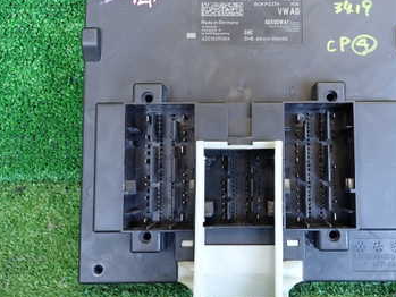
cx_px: 260
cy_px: 124
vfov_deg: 33.5
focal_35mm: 43
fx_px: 492
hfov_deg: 43.3
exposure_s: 1/40
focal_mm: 4.5
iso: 200
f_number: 2
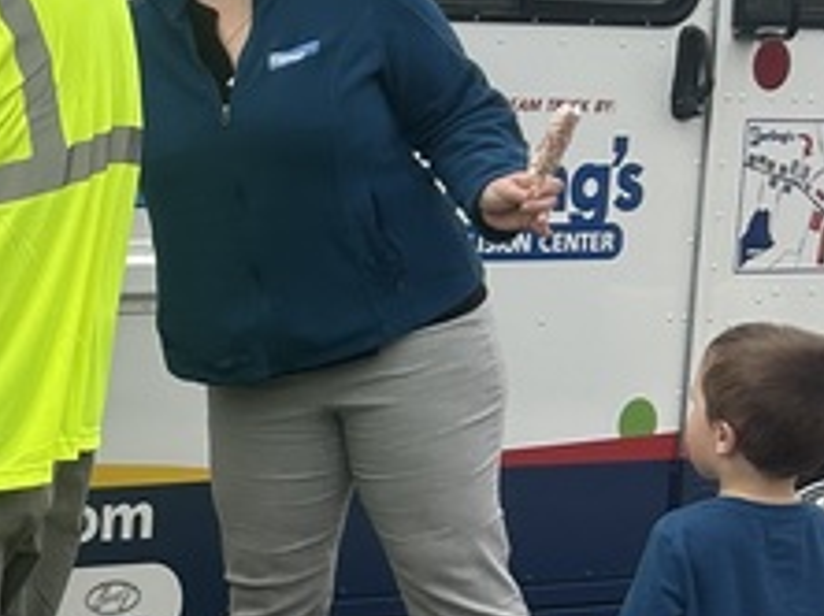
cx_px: -483
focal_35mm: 120
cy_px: 430
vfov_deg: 12.3
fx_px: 2853
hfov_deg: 15.0
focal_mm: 5.7
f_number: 1.5
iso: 50
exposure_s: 1/486
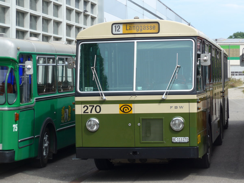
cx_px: 122
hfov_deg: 17.9
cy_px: 92
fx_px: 775
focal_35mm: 110
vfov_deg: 13.5
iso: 80
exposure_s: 1/320
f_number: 4.9
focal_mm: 21.6
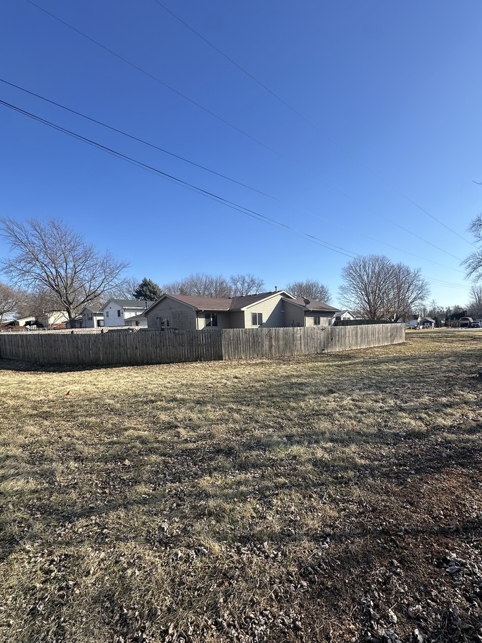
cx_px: 273
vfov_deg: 94.2
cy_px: 354
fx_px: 297
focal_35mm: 16
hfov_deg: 77.7
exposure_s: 1/1319
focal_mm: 2.22
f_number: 2.2
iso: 50
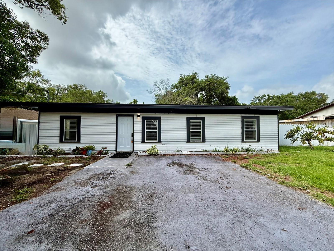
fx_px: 135
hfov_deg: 102.1
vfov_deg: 85.7
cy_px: 126
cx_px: 167
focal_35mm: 14
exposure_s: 1/1399
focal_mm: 2.22
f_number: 2.2
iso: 50
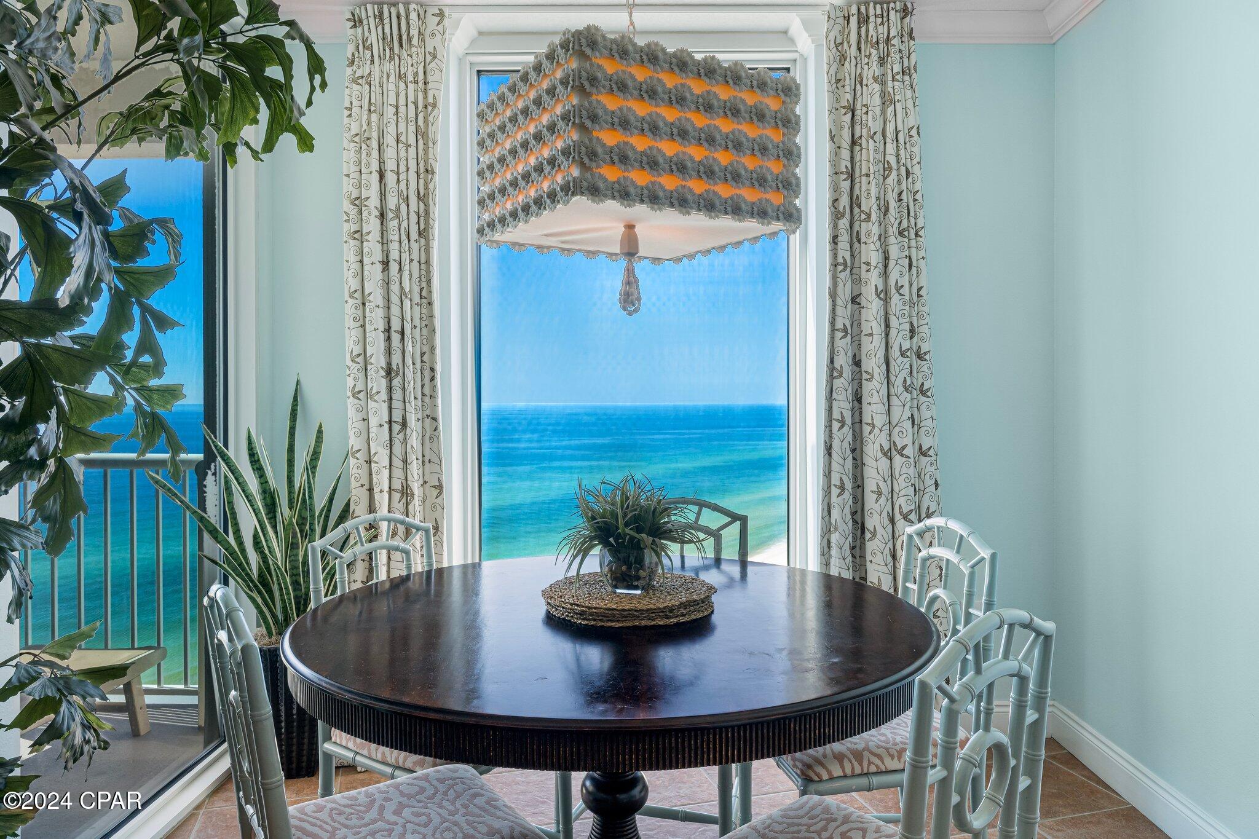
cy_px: 420
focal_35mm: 26
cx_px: 630
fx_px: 892
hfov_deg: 70.4
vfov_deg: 50.4
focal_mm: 17
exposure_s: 1/40
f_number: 9
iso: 400
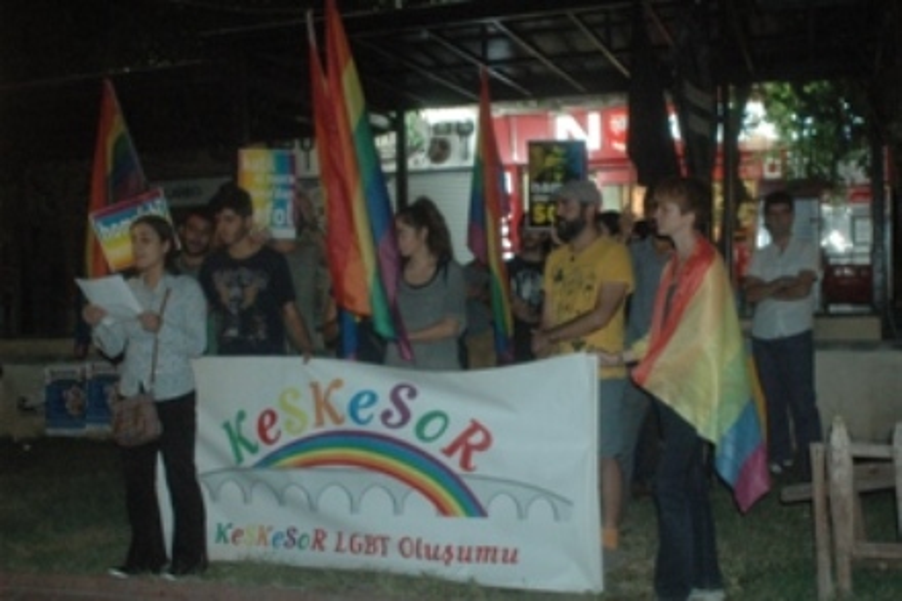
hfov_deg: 46.4
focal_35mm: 42
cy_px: 300
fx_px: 1052
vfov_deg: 31.9
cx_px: 451
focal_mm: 28
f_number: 5
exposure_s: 1/60
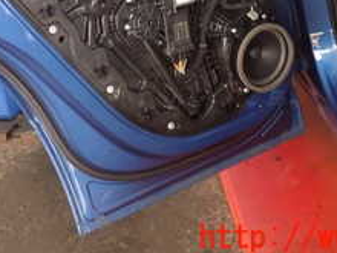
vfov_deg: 16.8
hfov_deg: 23.6
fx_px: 798
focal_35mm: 82
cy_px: -87
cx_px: 86
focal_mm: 5.4
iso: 200
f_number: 2.3
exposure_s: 1/50
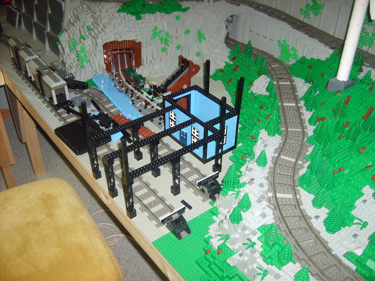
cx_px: 188
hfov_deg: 52.6
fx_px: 379
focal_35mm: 35
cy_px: 140
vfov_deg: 40.7
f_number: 2.8
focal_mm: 5.8
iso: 100
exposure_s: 1/45
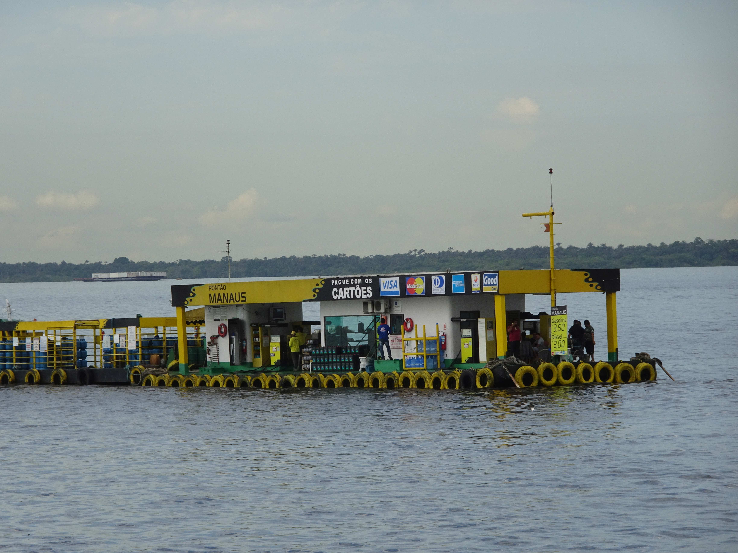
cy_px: 276
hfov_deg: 8.8
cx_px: 369
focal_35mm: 225
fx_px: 4797
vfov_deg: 6.6
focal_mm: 38.47
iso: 80
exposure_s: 1/320
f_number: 6.3
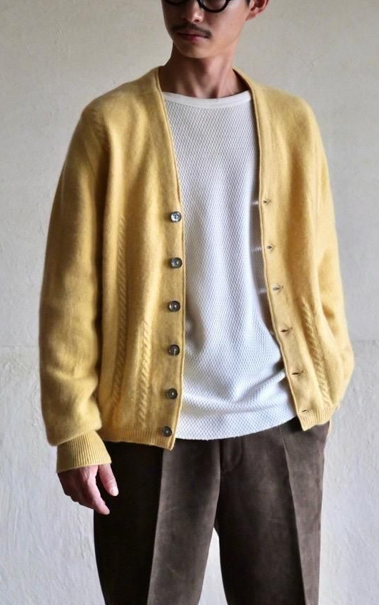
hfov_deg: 13.4
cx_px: 192
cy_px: 302
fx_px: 1619
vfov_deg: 21.2
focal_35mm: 98
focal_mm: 46
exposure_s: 1/100
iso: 2000
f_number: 3.9
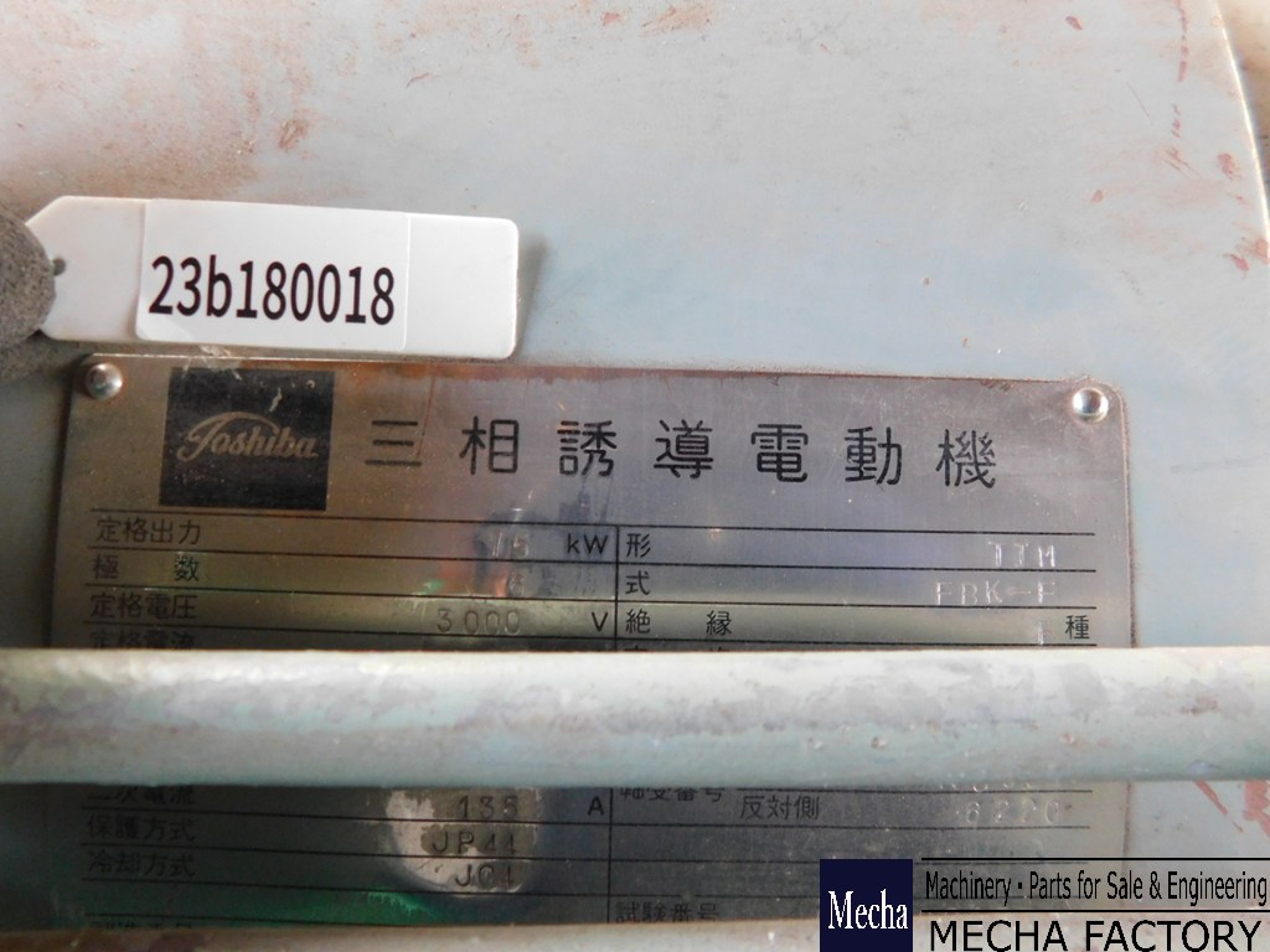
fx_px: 844
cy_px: 476
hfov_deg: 73.9
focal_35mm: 23
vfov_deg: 58.9
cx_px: 635
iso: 400
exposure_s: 1/25
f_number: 3
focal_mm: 4
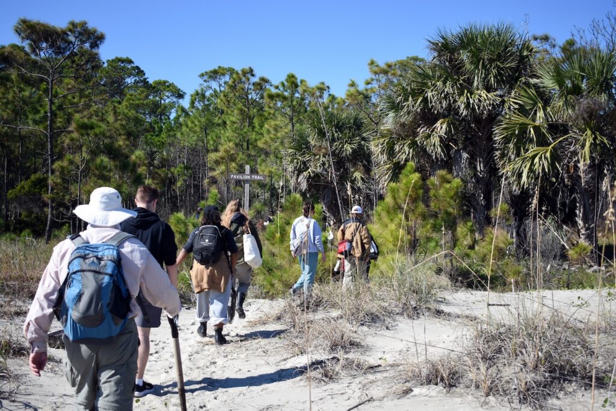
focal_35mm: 45
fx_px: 770
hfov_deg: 43.6
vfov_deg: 29.8
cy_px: 206
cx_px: 308
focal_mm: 30
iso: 100
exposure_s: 1/640
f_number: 4.2
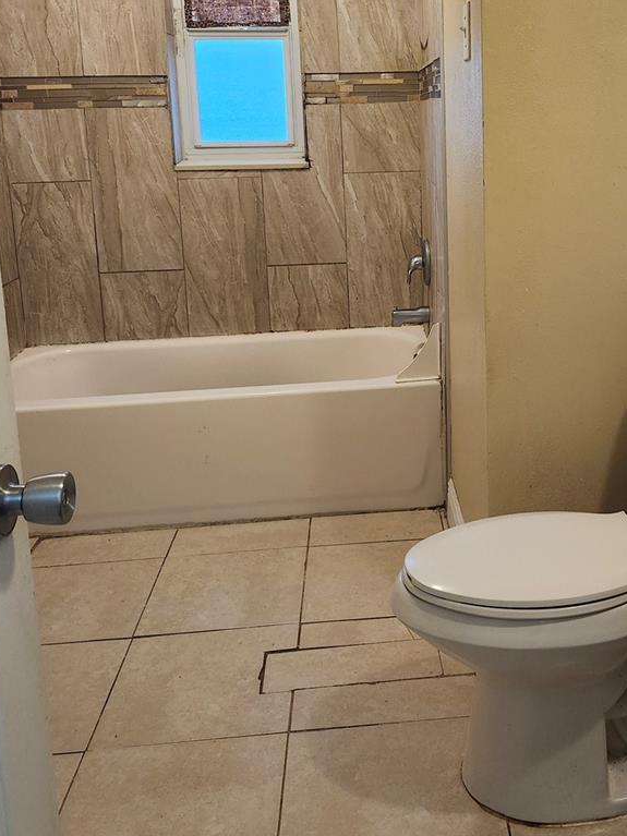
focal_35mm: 36
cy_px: 269
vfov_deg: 50.3
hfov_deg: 39.0
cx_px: 439
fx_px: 870
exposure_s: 1/120
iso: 640
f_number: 1.8
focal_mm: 5.54
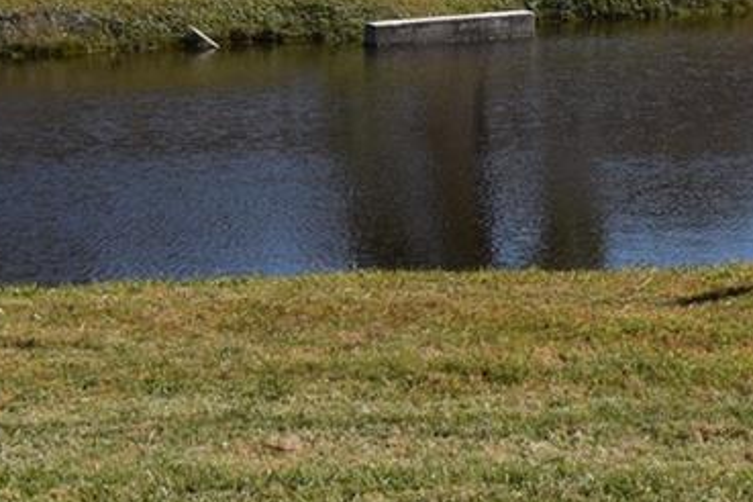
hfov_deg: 16.6
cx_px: 949
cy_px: -35
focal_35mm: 117
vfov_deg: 11.6
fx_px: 2447
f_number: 10
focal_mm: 18
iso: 200
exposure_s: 1/400
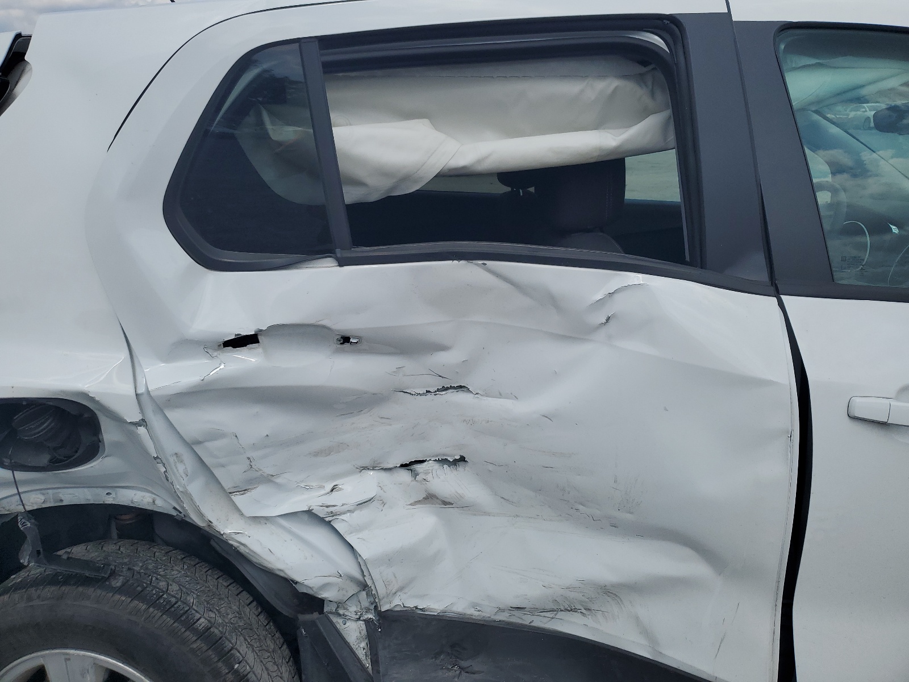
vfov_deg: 53.1
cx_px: 454
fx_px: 683
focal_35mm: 26
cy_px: 341
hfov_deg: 67.3
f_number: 1.5
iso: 50
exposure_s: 1/5000
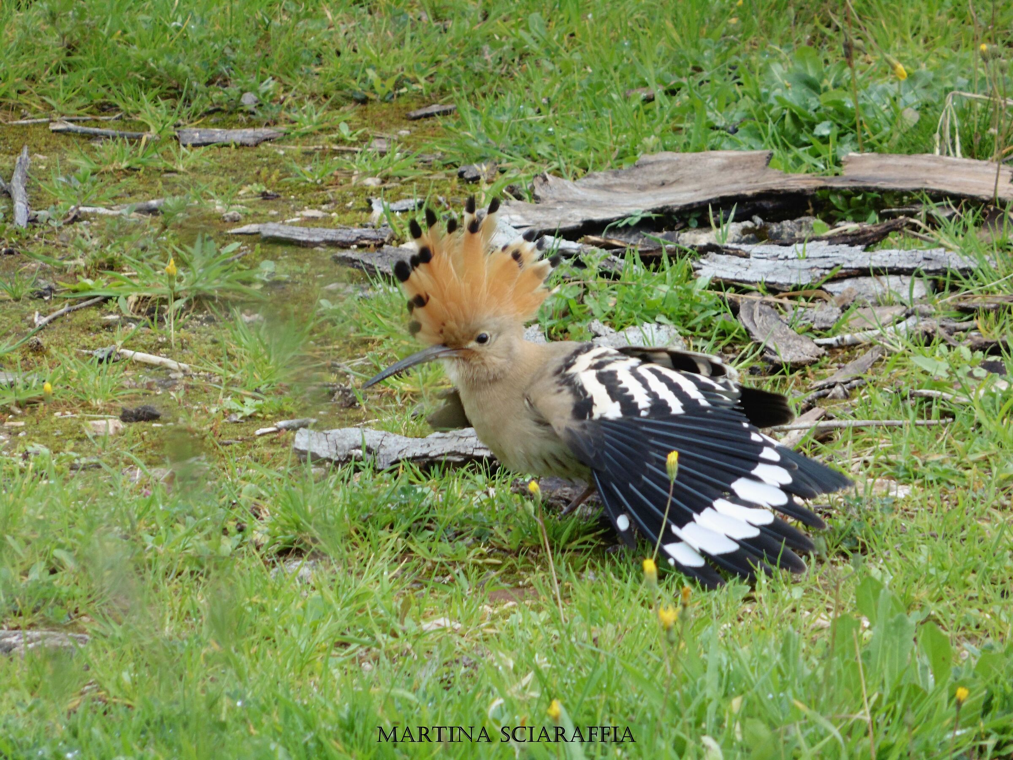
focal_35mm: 924
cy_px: 380
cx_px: 506
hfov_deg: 2.1
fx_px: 27040
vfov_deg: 1.6
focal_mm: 168
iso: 100
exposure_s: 1/80
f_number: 6.5
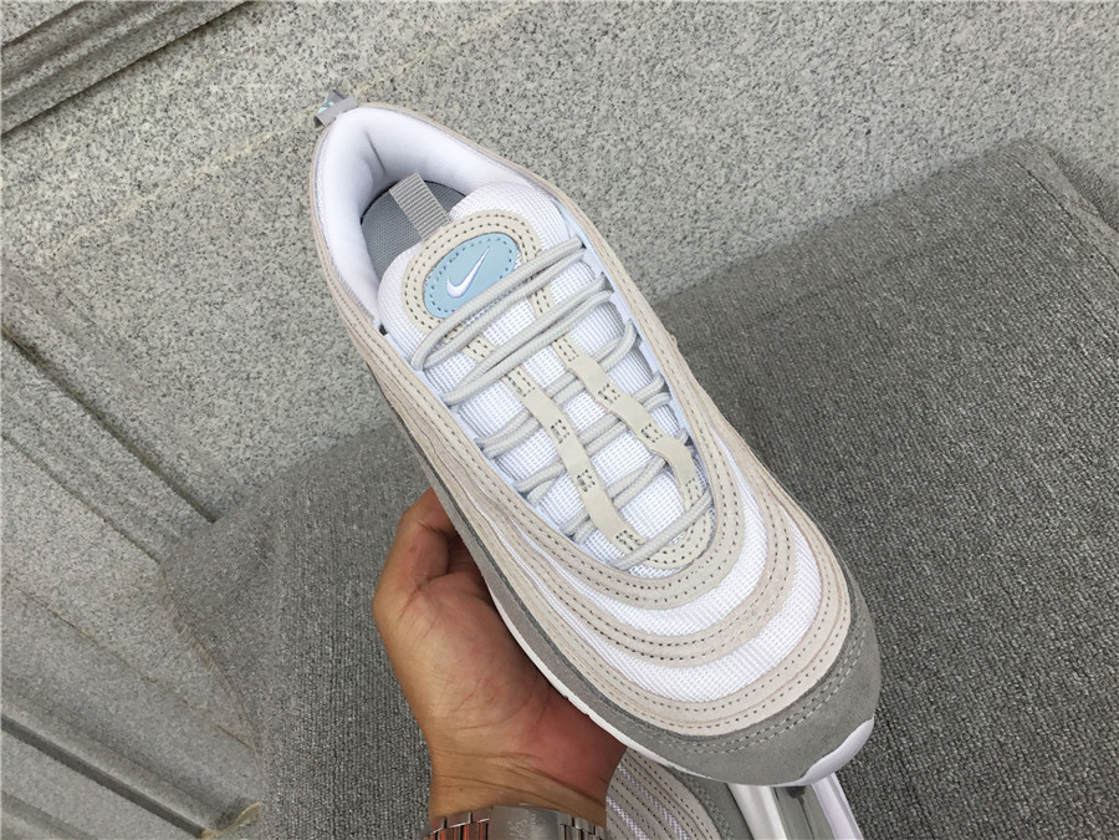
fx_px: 1002
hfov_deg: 58.4
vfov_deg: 45.4
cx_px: 560
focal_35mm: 31
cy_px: 420
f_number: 2.4
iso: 25
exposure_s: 1/221
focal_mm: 3.3
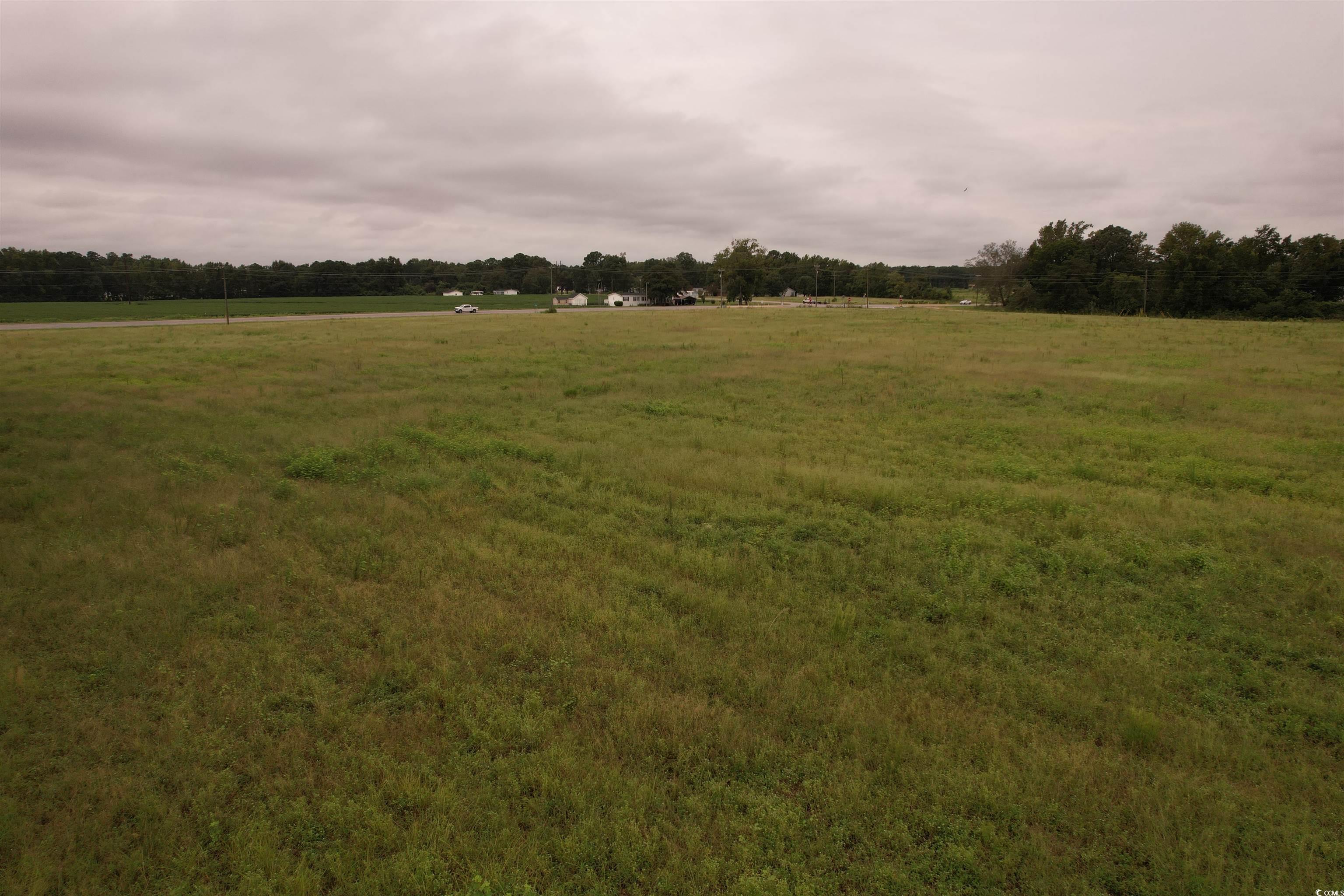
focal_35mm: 22
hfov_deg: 78.6
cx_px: 672
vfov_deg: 57.2
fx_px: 821
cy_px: 448
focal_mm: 8.38
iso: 100
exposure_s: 1/1250
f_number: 2.8
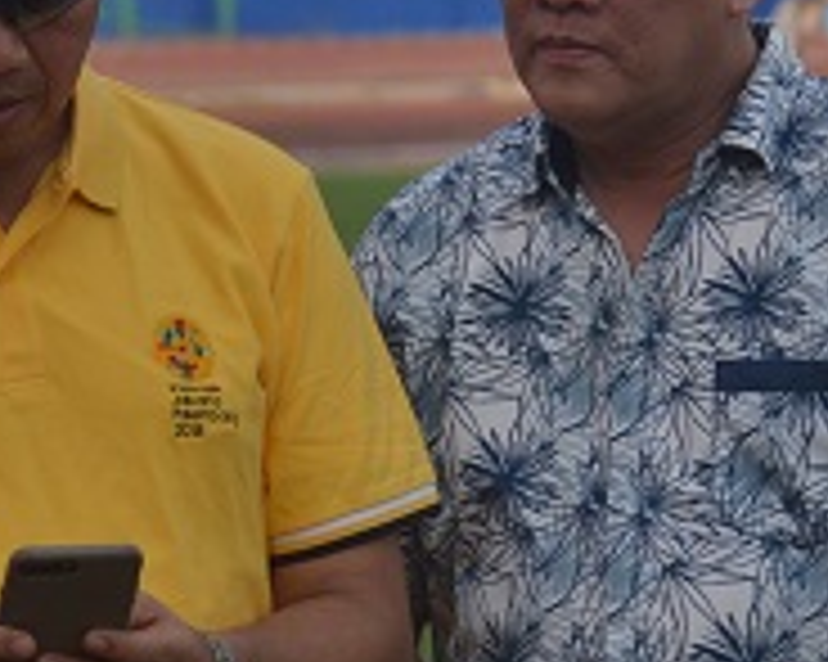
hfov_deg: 4.9
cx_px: 369
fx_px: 9699
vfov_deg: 3.9
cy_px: 437
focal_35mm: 396
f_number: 5
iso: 320
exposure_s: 1/1000
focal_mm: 72
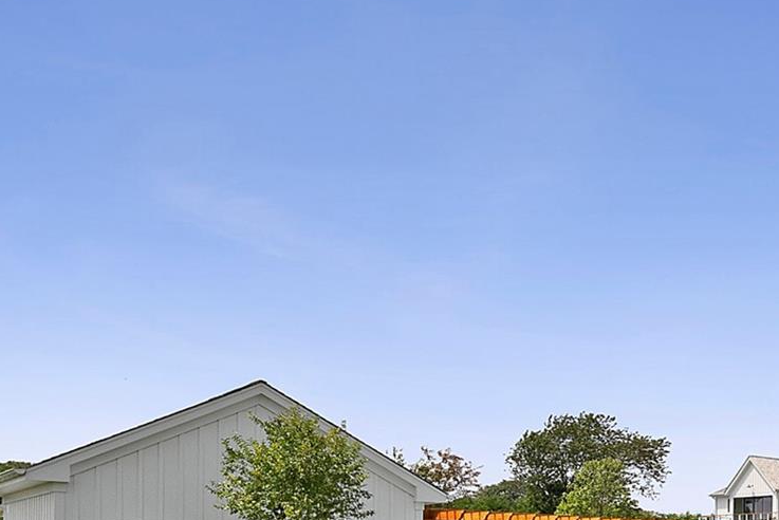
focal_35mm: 50
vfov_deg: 25.1
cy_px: 571
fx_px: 1082
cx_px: 1012
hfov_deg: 30.9
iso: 800
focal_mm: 18
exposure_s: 1/640
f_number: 13
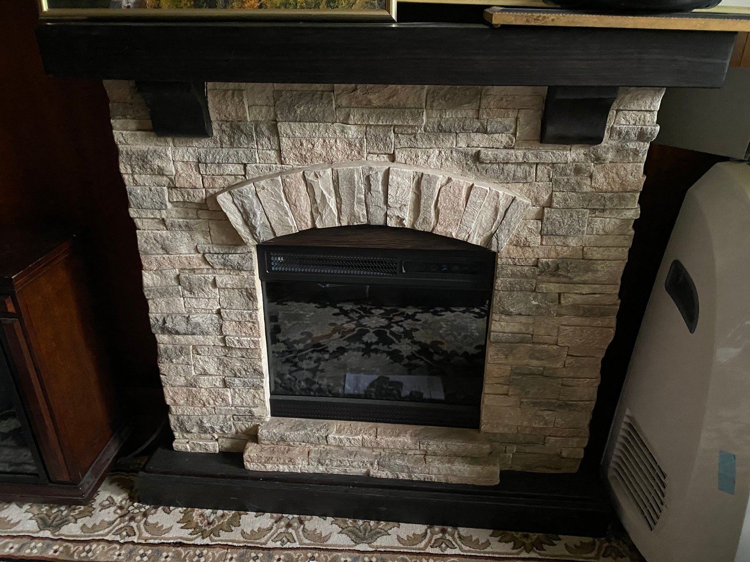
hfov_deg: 67.3
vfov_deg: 53.1
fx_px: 563
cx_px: 375
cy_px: 281
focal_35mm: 26
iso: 800
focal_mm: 4.25
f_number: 1.8
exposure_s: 1/30
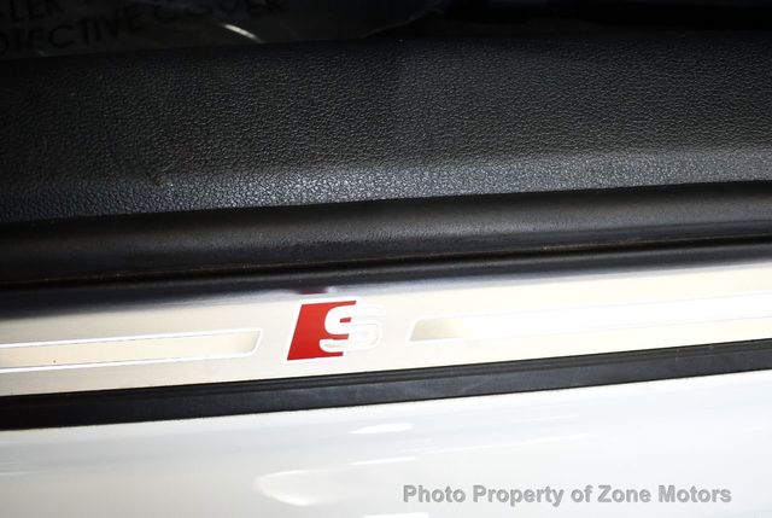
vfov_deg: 37.0
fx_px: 773
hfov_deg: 53.1
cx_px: 386
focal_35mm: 36
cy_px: 259
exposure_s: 1/125
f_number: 3.5
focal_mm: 18
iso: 1400
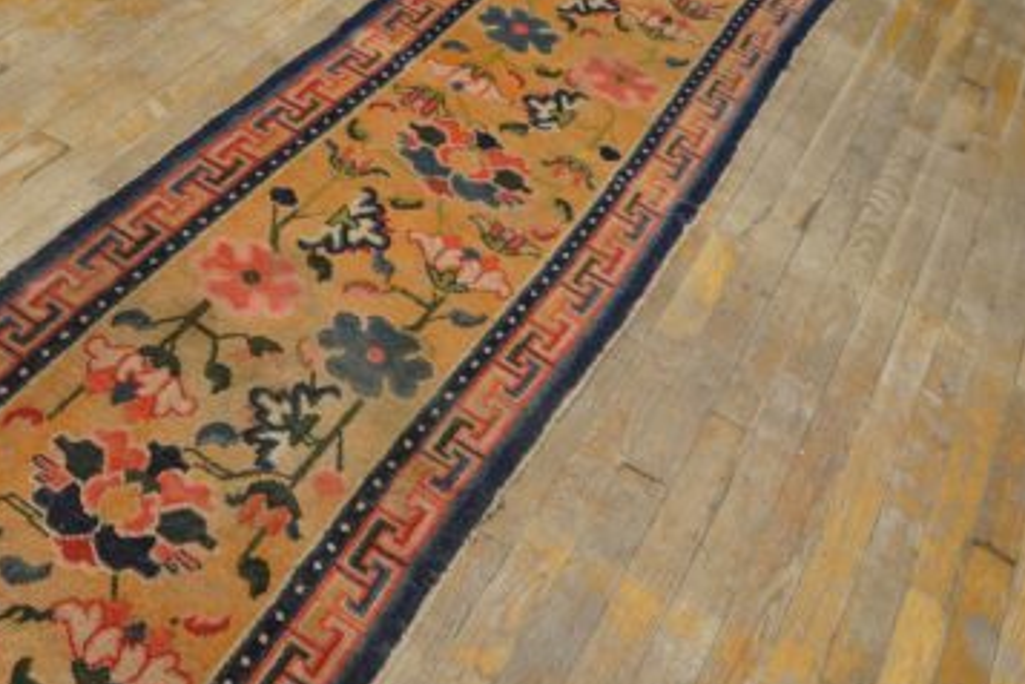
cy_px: 384
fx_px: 1362
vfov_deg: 28.1
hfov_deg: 40.4
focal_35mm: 48
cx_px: 287
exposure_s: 1/60
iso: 640
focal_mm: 19
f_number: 4
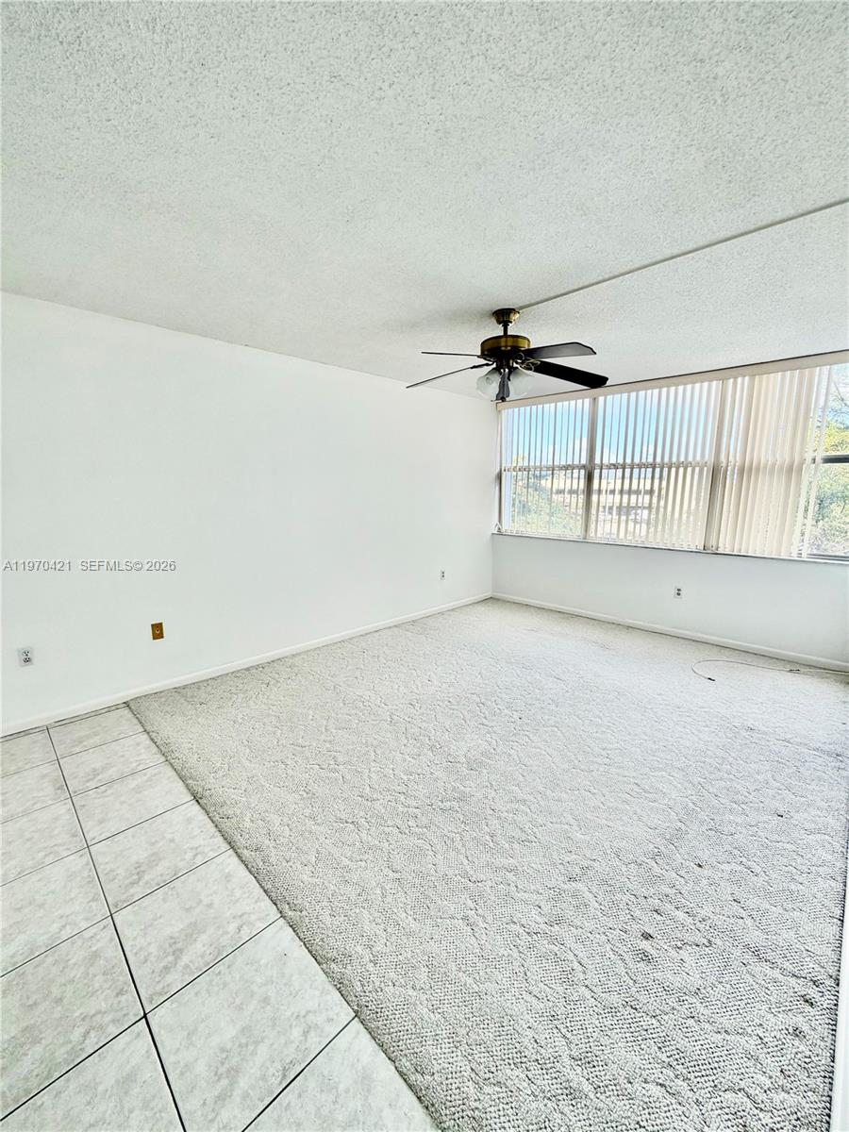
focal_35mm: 14
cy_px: 566
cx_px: 424
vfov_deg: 102.1
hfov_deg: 85.7
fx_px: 458
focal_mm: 2.22
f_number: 2.2
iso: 64
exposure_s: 1/123
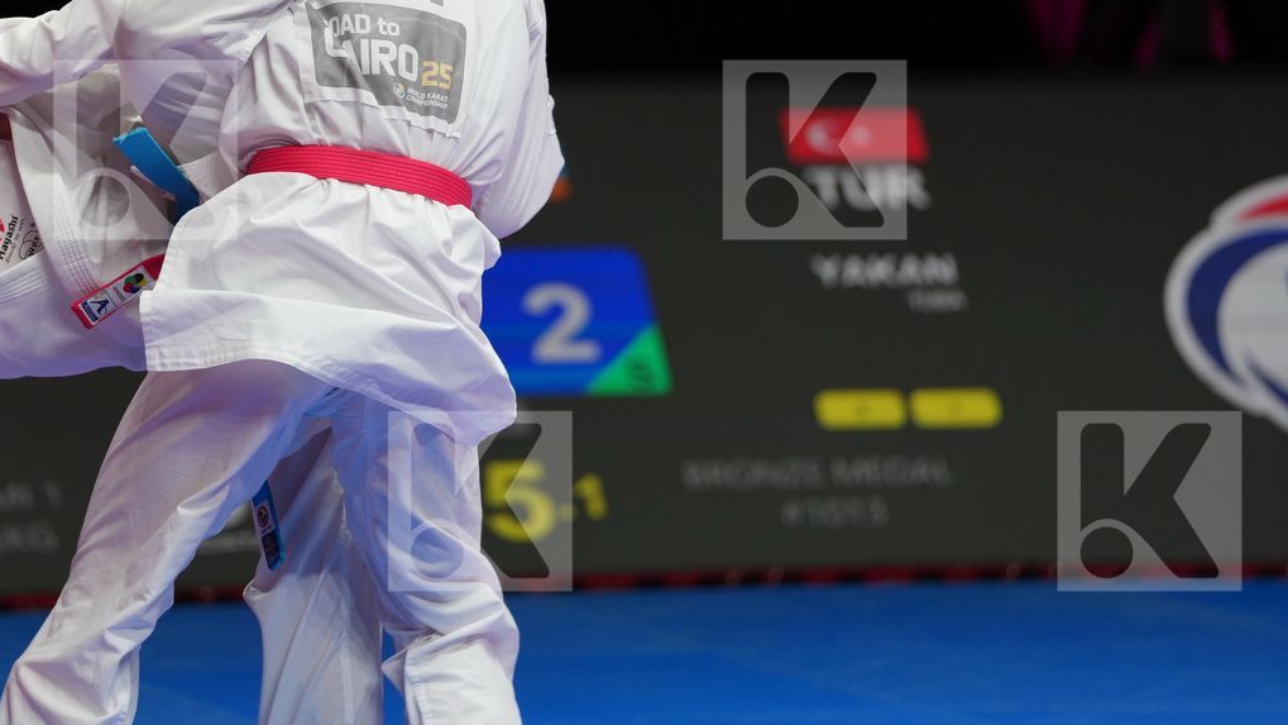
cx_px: 480
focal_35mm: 329
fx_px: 11235
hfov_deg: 6.6
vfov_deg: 3.7
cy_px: 151
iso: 500
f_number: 2.8
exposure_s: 1/1000
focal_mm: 200
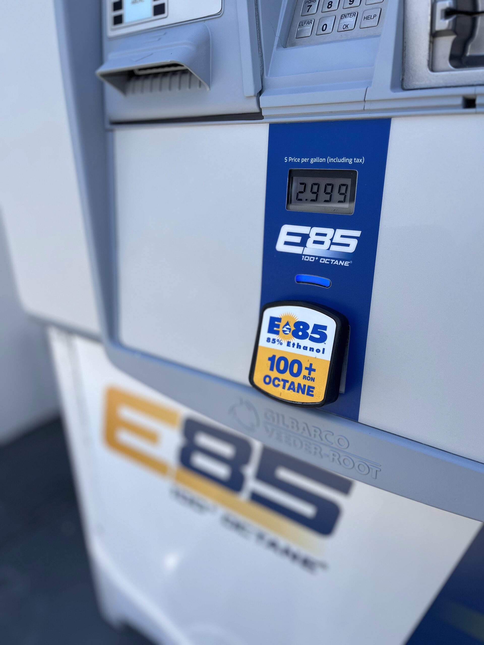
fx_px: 485
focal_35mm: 26
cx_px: 242
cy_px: 322
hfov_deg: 53.1
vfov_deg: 67.3
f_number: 1.6
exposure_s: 1/1647
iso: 50
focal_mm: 5.1
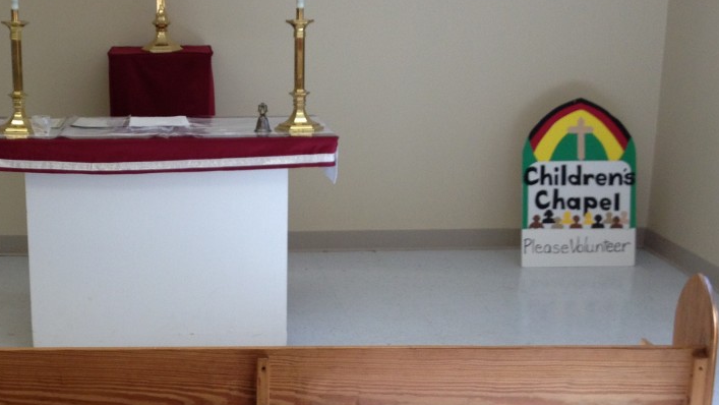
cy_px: 284
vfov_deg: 17.4
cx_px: 188
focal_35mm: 69
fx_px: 1316
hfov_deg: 30.1
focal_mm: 4.28
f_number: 2.4
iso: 100
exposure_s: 1/120
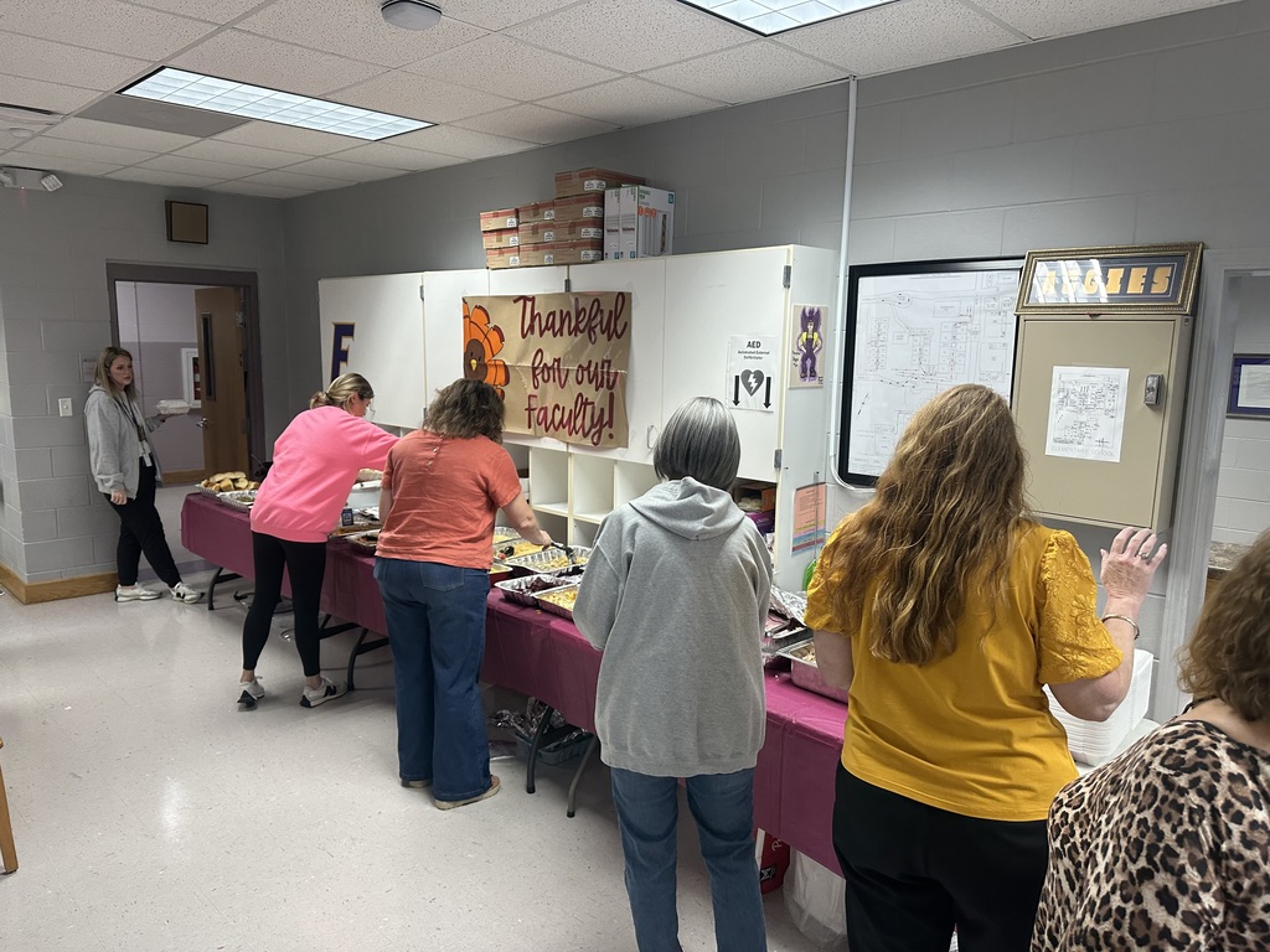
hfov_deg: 71.6
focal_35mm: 24
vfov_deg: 56.8
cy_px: 476
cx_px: 635
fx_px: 881
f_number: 1.78
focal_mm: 6.86
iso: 200
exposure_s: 1/120
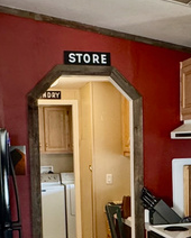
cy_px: 186
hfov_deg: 23.1
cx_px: 129
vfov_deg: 28.2
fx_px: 466
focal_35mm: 66
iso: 320
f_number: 2.2
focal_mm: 2.22
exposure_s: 1/60
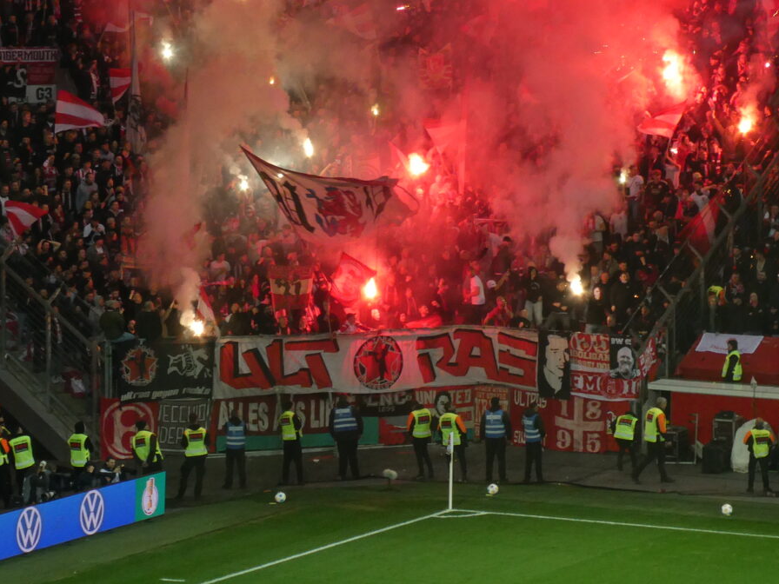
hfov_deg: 8.2
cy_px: 76
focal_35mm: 241
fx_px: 5423
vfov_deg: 6.2
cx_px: 430
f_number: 5.3
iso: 200
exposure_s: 1/80
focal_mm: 24.2
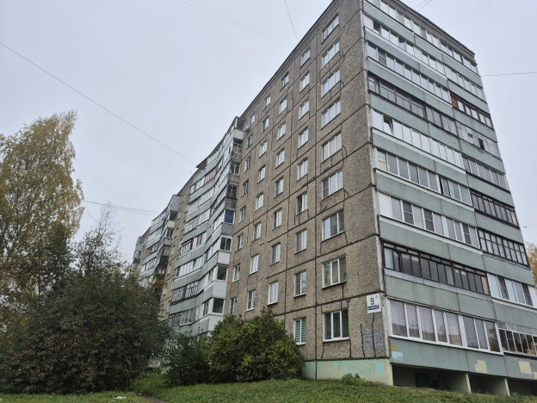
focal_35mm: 23
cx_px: 268
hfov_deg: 73.9
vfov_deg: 58.9
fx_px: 357
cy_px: 202
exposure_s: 1/594
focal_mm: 5.4
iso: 25
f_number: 1.8
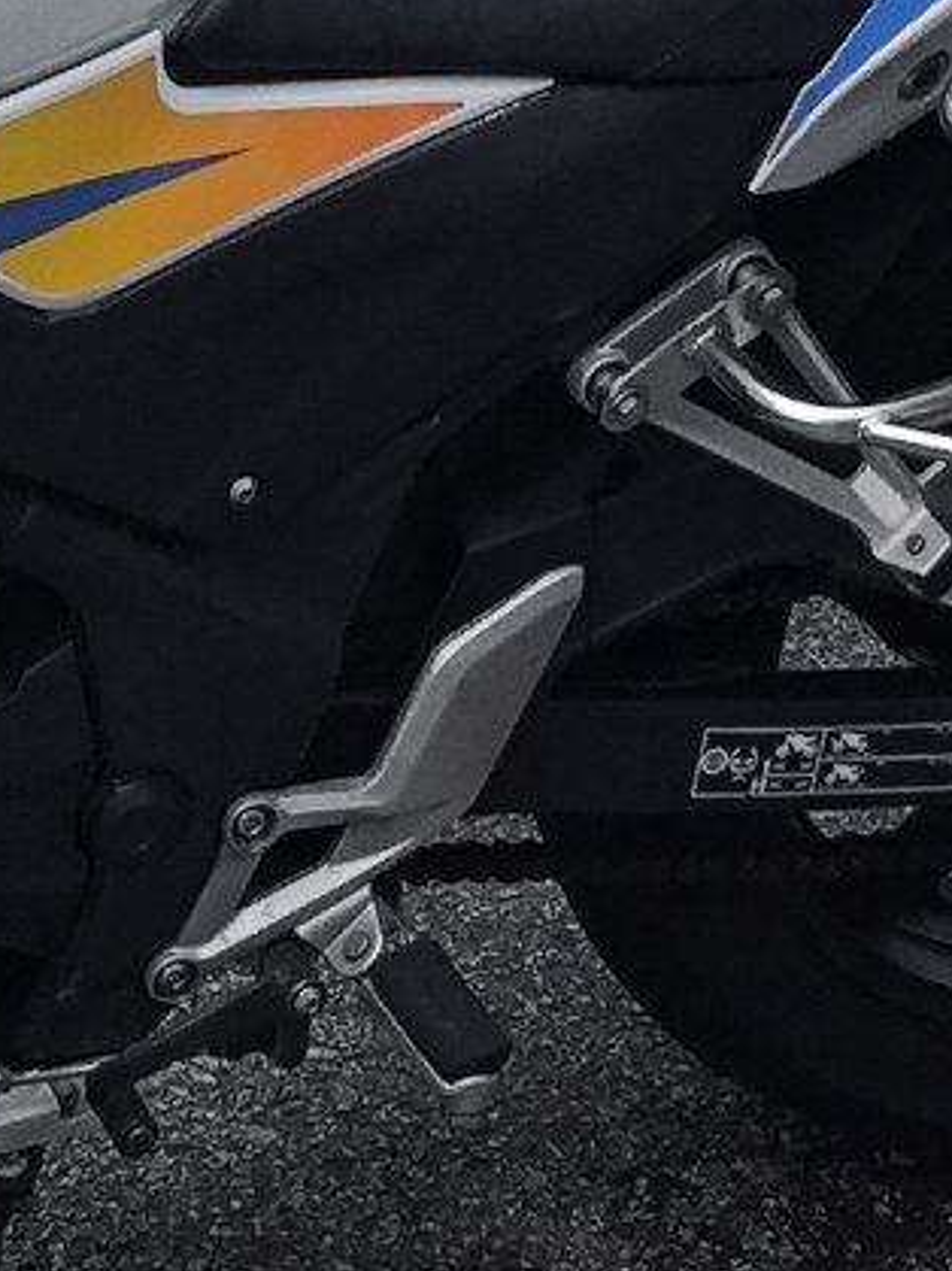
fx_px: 6457
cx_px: 588
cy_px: -987
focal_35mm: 176
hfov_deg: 8.4
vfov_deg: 10.6
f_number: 2
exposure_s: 1/2500
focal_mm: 6.35
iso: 50
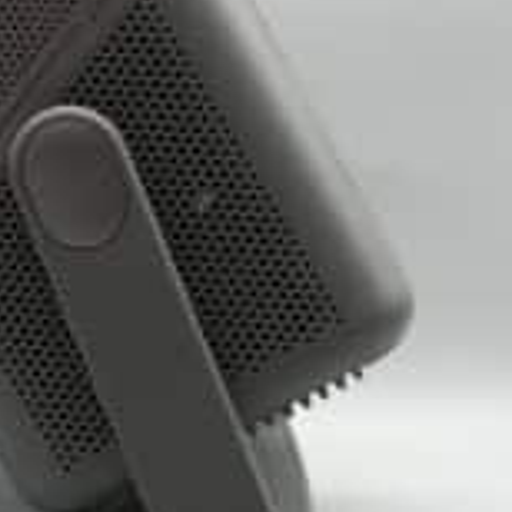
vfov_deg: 16.9
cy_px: 219
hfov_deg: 16.7
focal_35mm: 103
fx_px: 1724
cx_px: 80
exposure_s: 1/50
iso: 1000
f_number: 9
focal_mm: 48
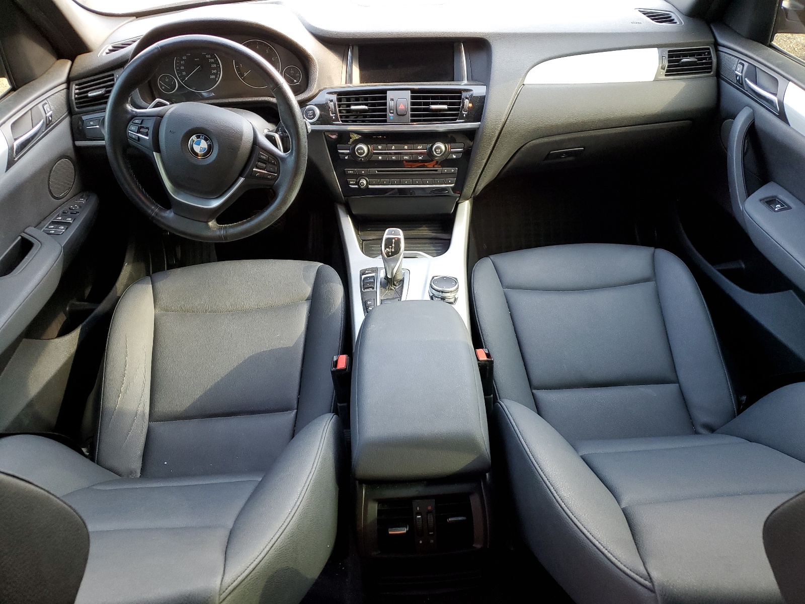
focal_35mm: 26
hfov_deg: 67.3
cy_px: 302
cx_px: 402
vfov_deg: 53.1
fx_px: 605
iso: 95
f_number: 1.5
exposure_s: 1/60.2
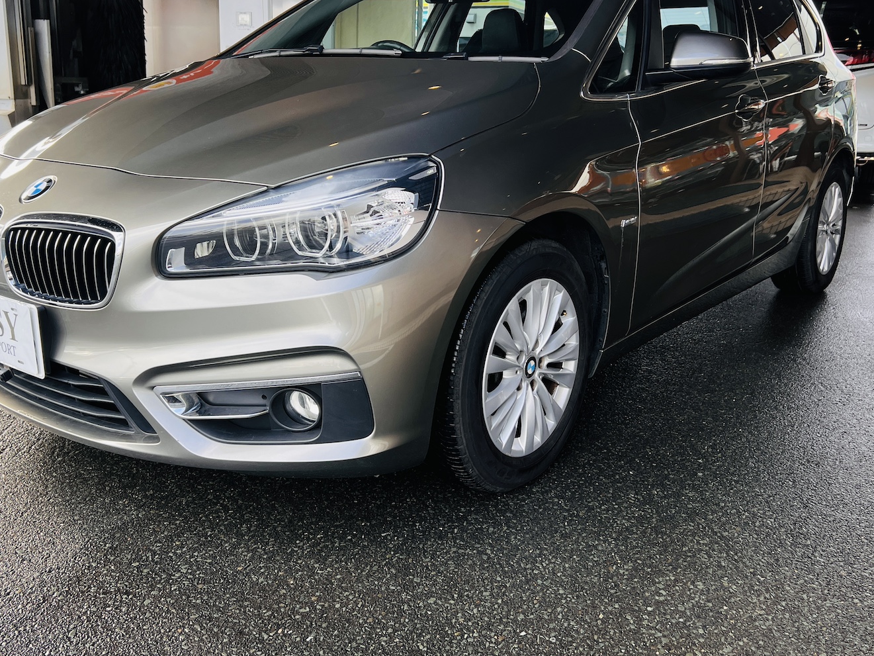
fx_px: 859
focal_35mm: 34
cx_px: 408
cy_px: 276
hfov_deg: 53.9
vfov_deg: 41.7
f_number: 1.5
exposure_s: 1/486
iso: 50
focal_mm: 5.7
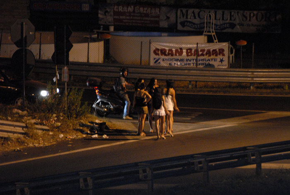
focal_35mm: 300
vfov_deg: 4.6
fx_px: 2420
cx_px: 145
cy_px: 98
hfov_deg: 6.9
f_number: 2.8
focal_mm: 200
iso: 1600
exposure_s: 1/10
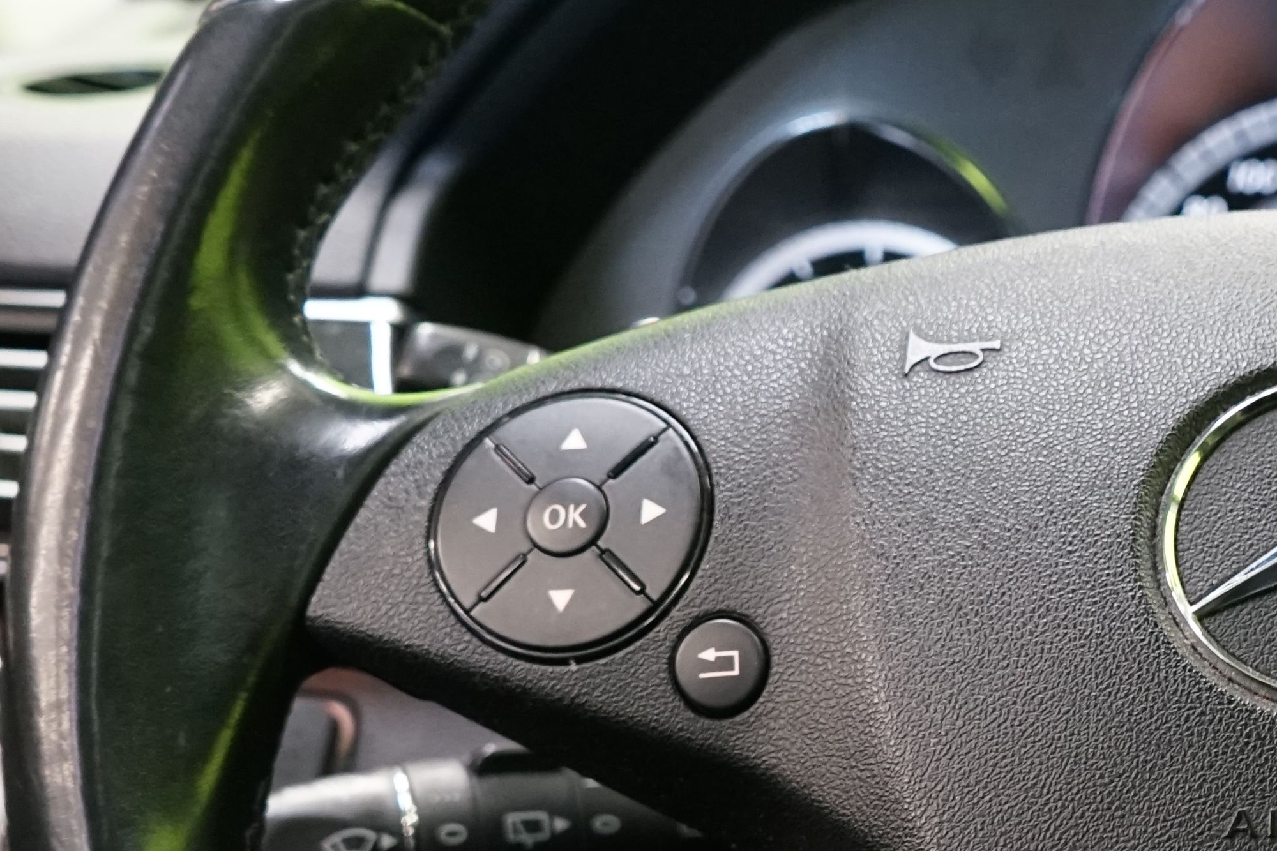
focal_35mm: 87
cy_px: 630
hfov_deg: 22.2
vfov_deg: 15.6
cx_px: 1367
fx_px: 3086
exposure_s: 1/20
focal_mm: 29
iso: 2500
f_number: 5
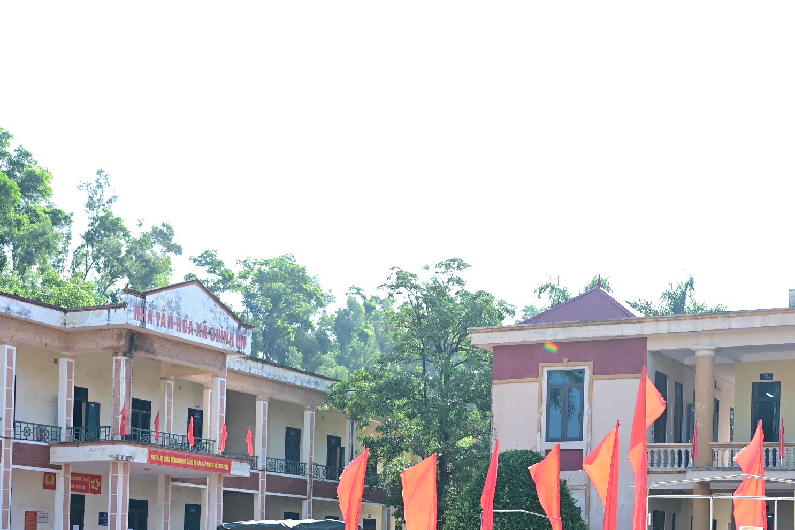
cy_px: 539
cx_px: 459
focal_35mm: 59
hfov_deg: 33.9
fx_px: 1303
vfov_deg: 22.1
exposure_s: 1/125
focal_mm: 29
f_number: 4
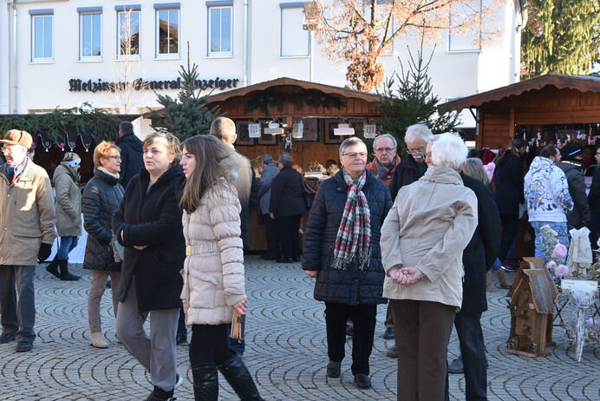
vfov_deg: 20.9
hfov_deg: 30.7
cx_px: 198
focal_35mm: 65
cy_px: 199
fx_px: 1084
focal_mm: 30
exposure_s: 1/125
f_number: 5.6
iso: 200
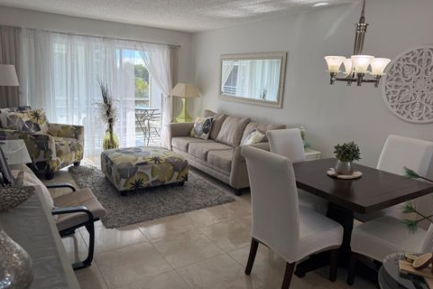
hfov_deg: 69.4
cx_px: 216
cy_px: 133
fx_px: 313
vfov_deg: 49.5
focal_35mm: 26
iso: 100
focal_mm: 6.76
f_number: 1.78
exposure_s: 1/433
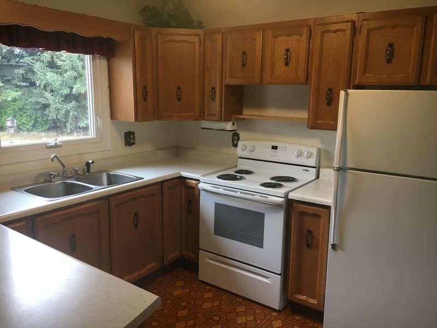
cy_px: 164
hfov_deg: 61.7
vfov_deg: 48.2
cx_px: 218
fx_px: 366
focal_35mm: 29
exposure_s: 1/30
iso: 40
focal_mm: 4.15
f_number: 2.2
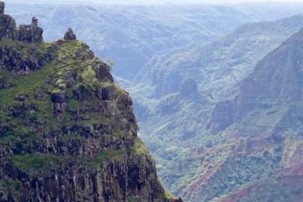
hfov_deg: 16.0
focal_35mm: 127
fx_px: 1069
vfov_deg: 10.8
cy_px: 132
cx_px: 250
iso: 125
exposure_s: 1/160
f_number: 5.6
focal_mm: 20.81
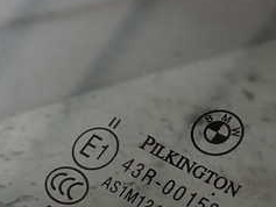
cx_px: 160
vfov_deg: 19.1
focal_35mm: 76
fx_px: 606
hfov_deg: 25.6
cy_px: 180
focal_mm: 5.4
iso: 100
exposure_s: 1/320
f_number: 3.2
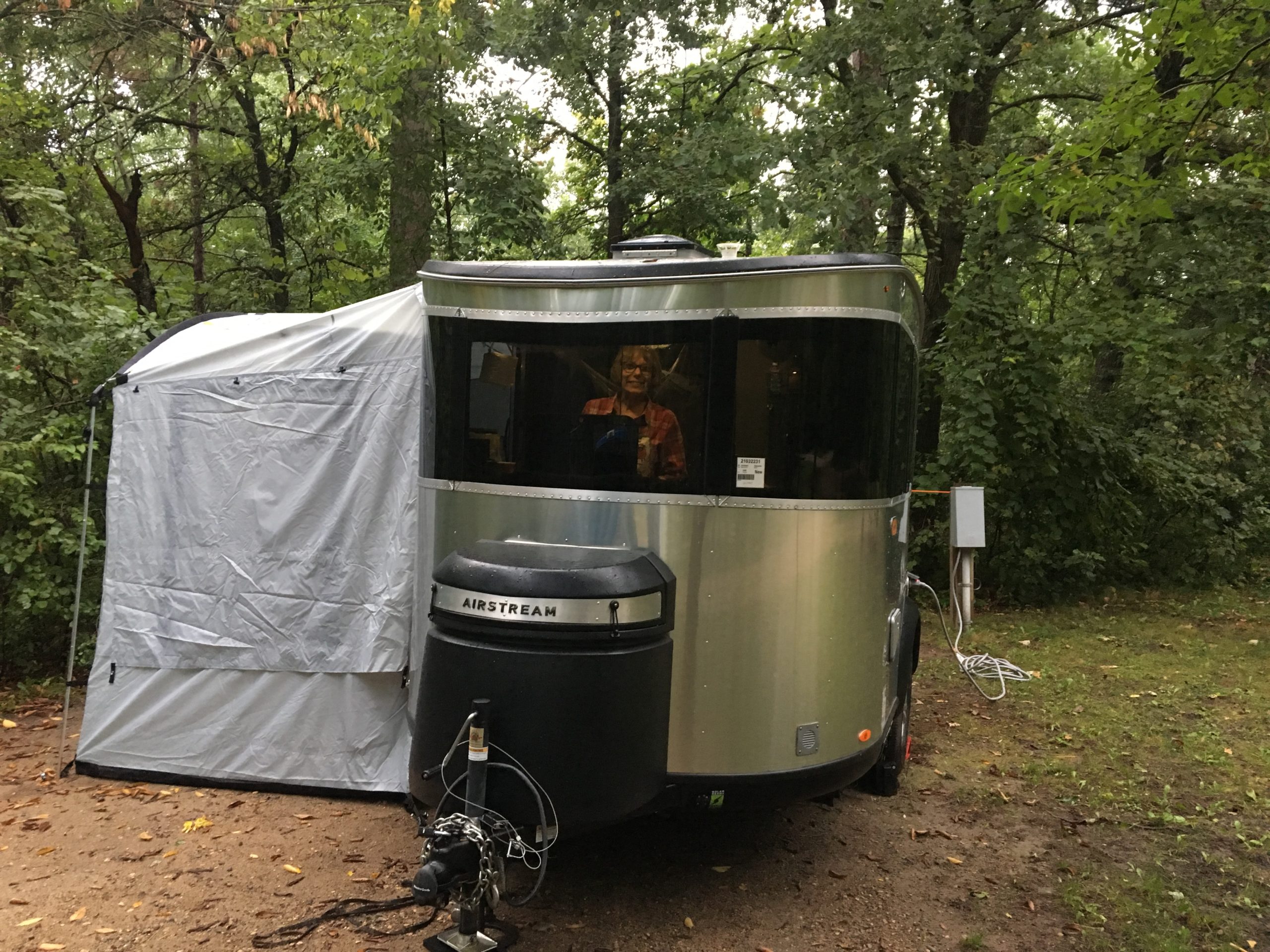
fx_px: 1064
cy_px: 476
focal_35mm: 29
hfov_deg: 61.7
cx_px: 635
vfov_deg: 48.2
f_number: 2.2
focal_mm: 4.15
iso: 200
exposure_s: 1/20
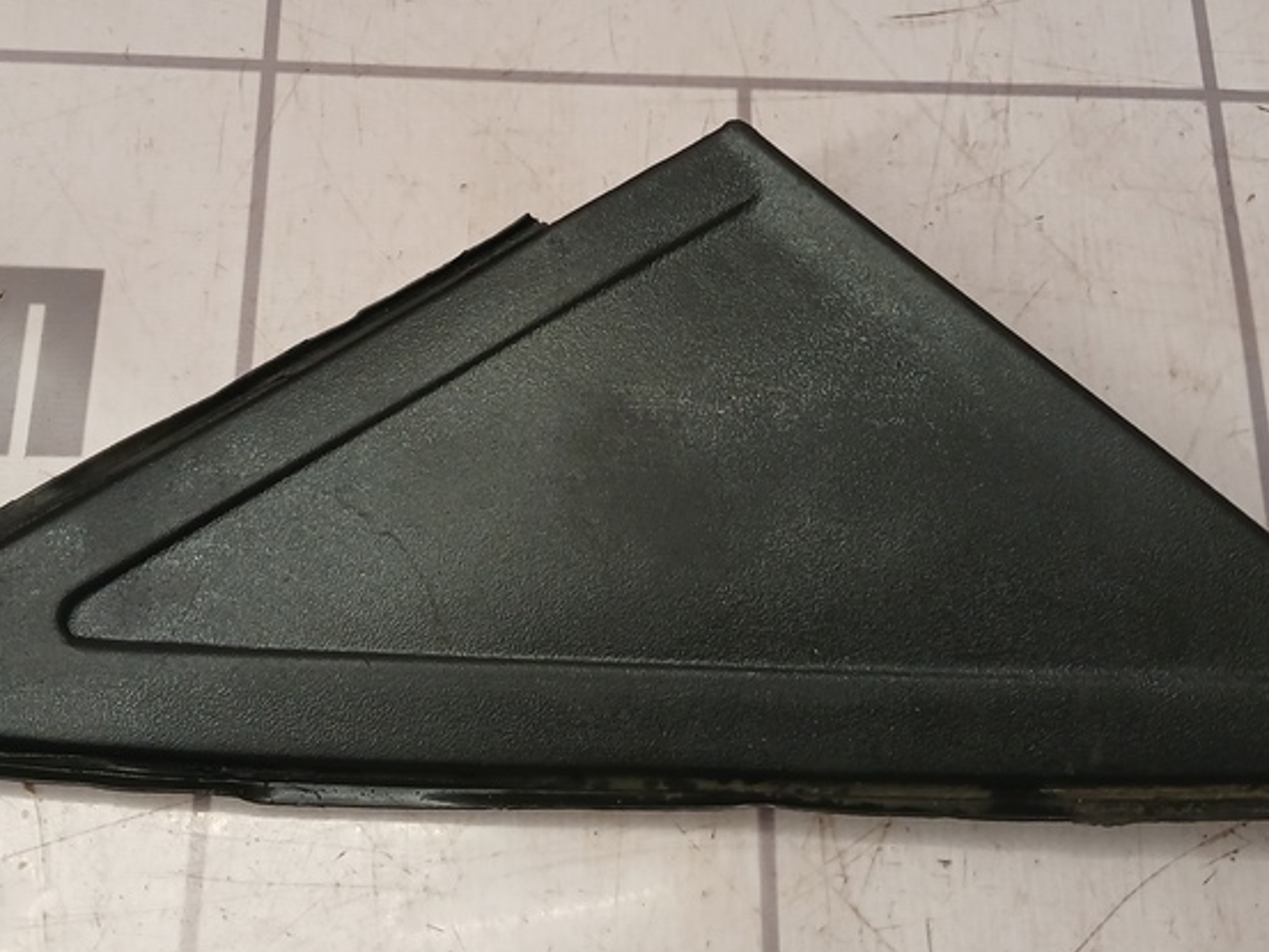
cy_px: 429
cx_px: 594
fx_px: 1833
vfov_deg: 29.1
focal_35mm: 50
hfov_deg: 38.2
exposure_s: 1/50
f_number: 1.8
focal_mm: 4
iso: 125
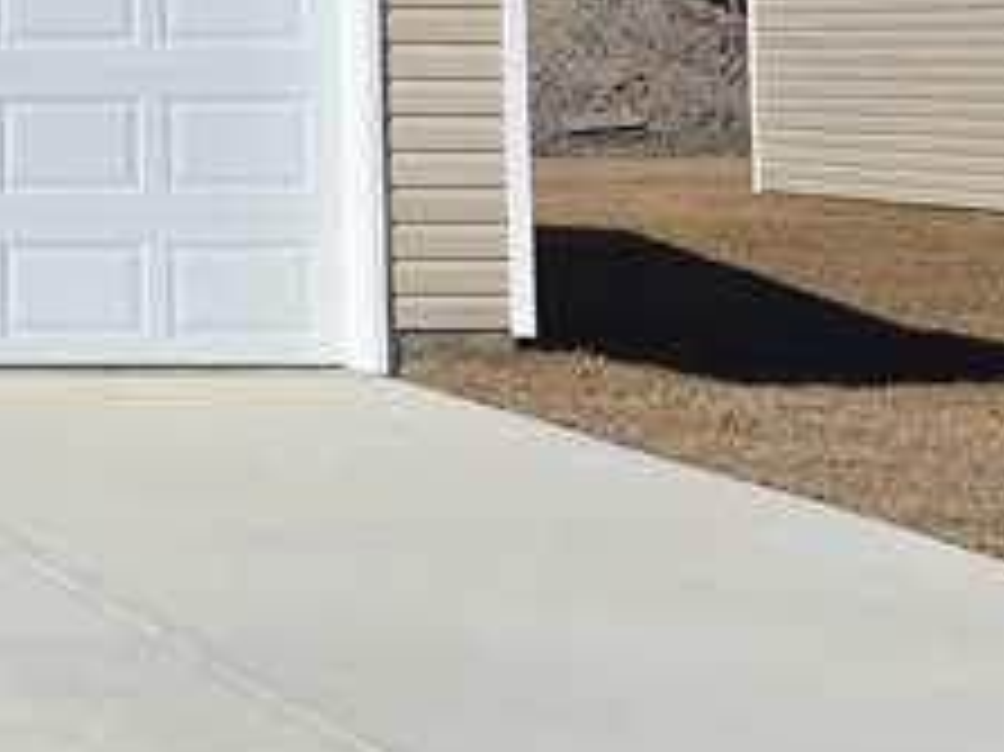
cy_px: -167
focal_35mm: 132
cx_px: -1409
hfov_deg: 12.0
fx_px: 3826
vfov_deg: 11.0
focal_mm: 5.4
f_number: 1.8
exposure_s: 1/3512
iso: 25
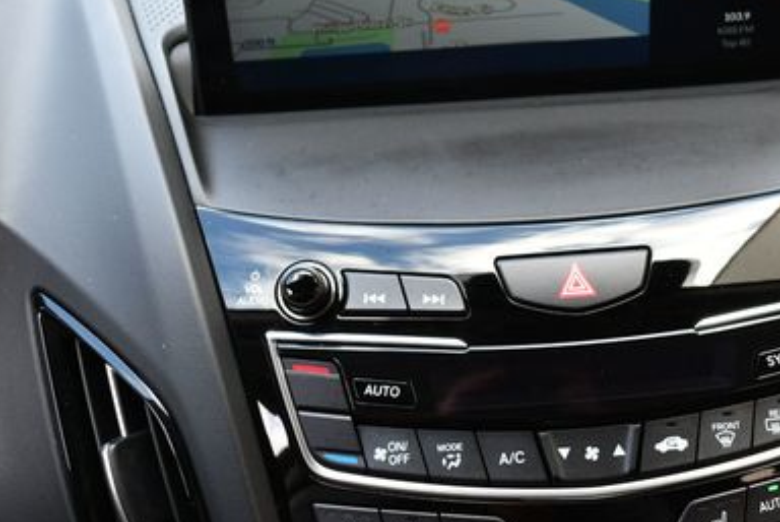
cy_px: 154
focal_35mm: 60
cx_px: 520
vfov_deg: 22.5
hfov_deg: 33.1
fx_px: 1301
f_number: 3.5
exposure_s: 1/250
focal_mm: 18
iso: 450
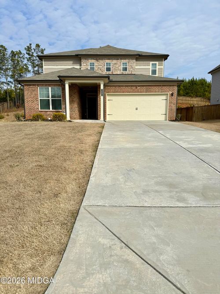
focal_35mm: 24
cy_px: 147
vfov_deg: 71.6
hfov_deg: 56.8
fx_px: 203
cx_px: 110
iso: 80
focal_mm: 6.76
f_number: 1.78
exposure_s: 1/5319
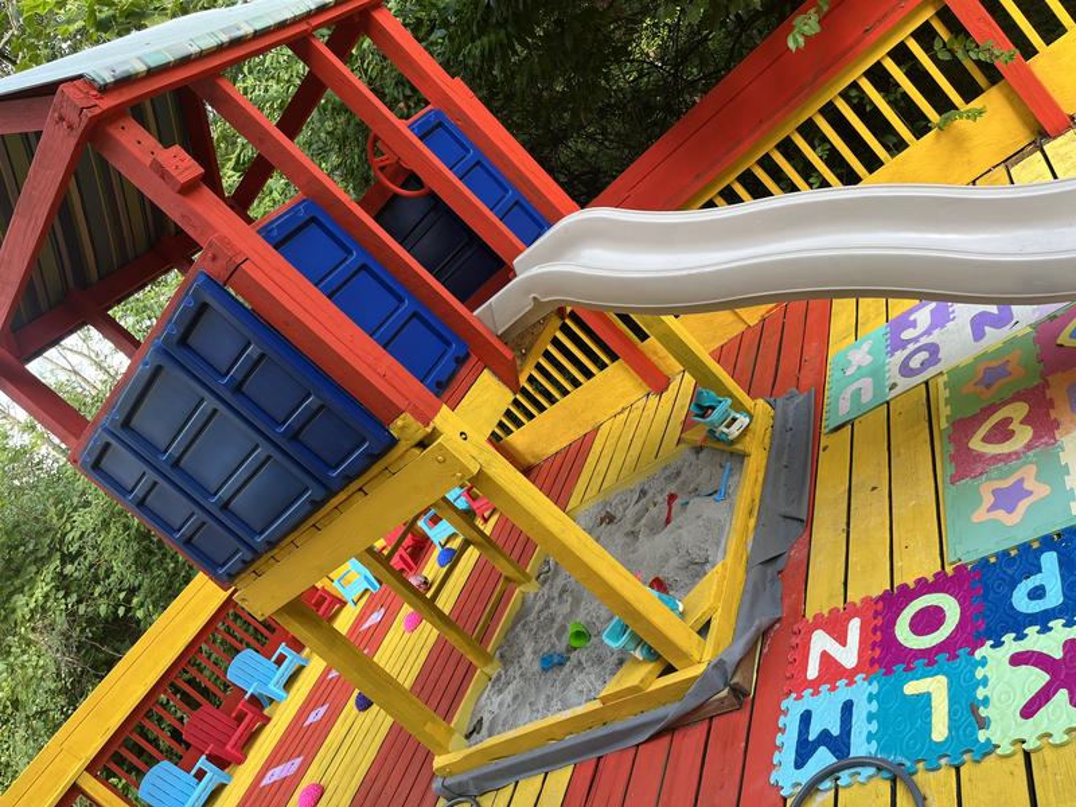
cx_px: 538
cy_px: 404
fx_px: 808
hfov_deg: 67.3
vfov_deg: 53.1
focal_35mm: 26
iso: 32
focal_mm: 5.1
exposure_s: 1/148
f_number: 1.6
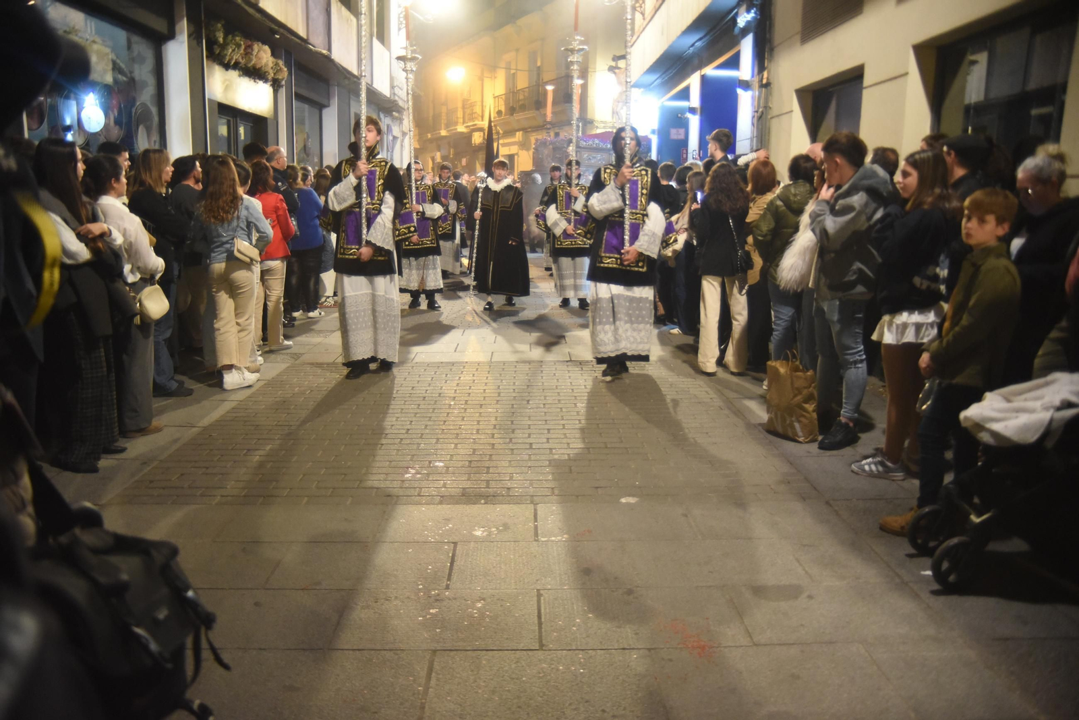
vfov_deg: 45.0
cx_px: 540
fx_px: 869
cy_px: 360
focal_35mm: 29
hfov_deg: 63.6
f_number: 3.5
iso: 4000
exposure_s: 1/30
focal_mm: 29
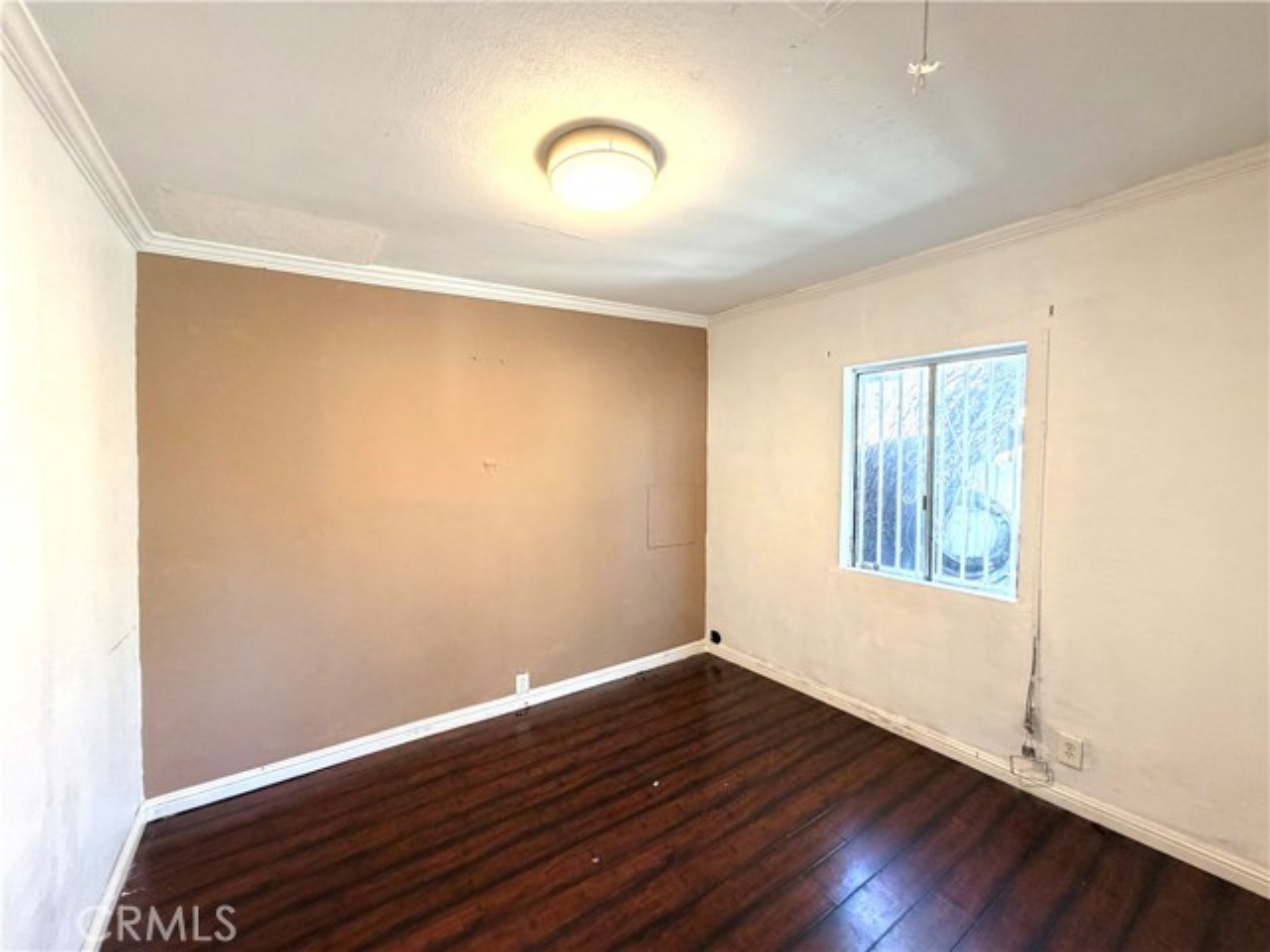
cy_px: 476
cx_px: 635
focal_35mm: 14
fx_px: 514
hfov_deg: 102.1
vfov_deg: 85.7
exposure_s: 1/60
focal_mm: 2.22
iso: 250
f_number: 2.2
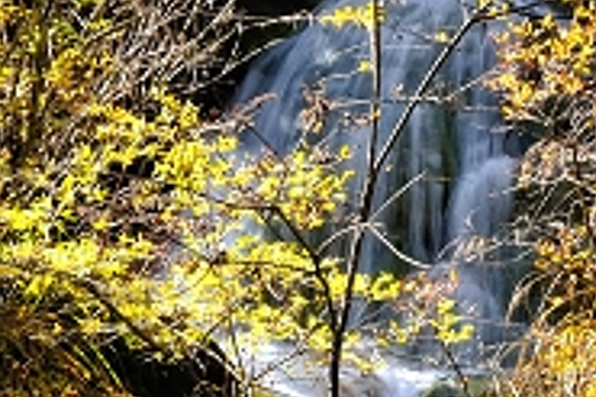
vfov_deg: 4.8
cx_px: -515
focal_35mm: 282
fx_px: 4664
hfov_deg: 7.1
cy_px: 518
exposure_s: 1/5
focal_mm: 58
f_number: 29
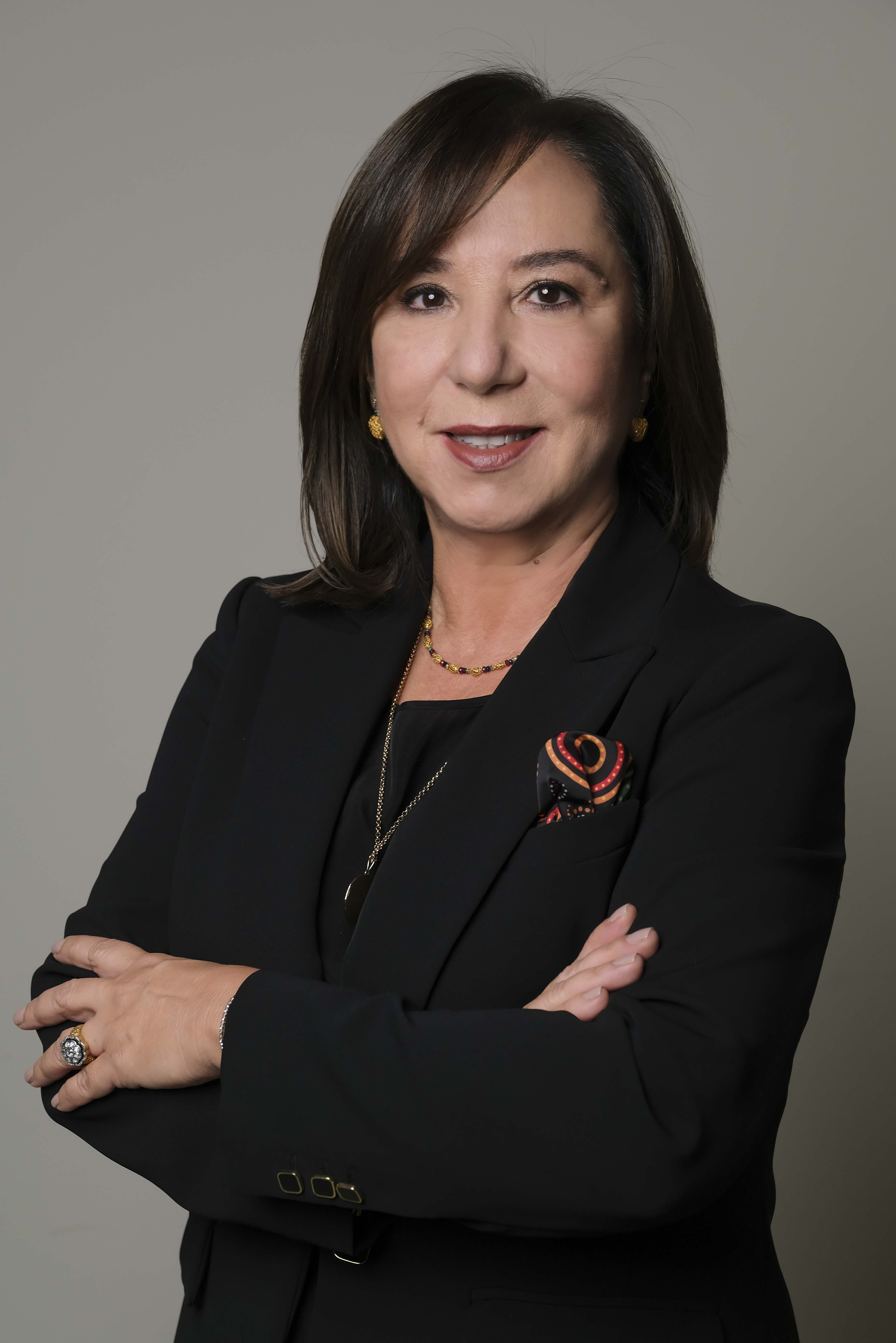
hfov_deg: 20.6
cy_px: 672
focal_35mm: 66
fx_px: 2464
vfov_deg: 30.5
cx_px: 448
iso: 640
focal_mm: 44.1
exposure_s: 1/50
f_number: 5
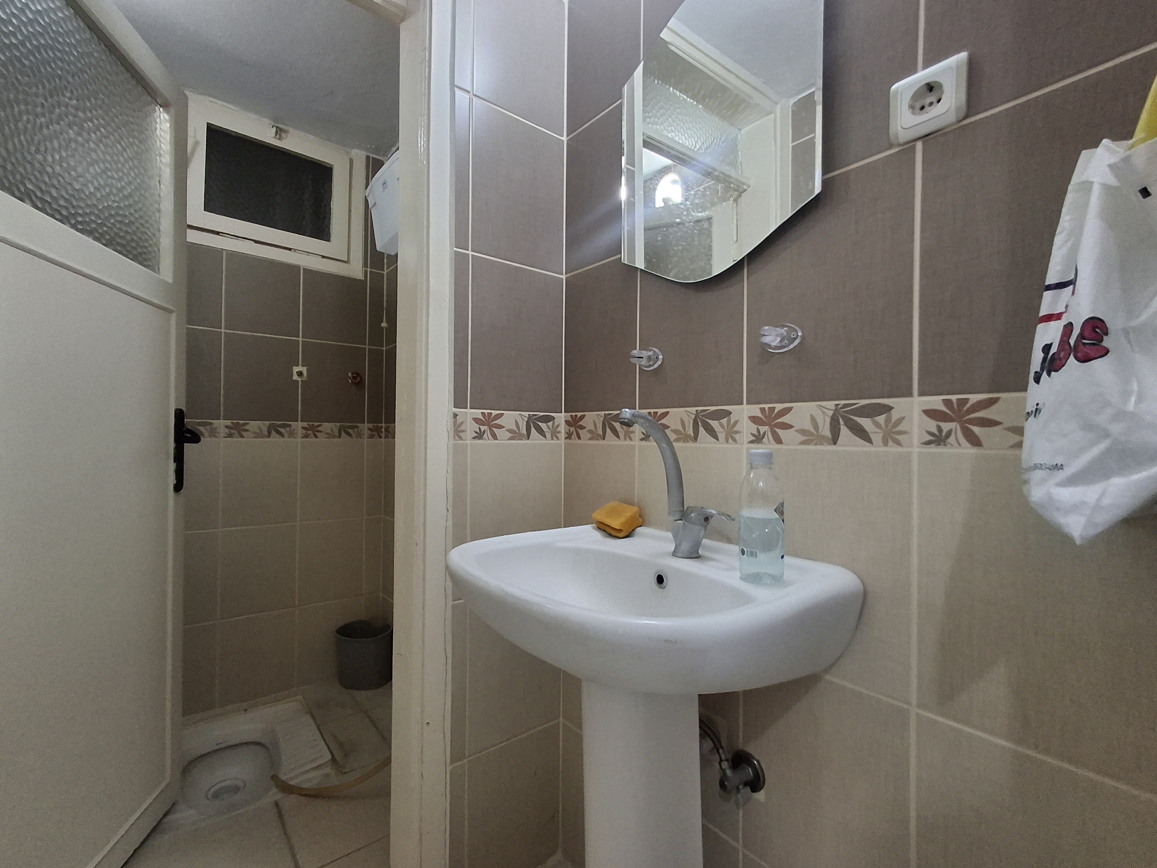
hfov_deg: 94.5
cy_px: 434
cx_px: 578
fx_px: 535
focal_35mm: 16
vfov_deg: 78.1
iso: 200
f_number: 2.2
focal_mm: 1.64
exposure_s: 1/50
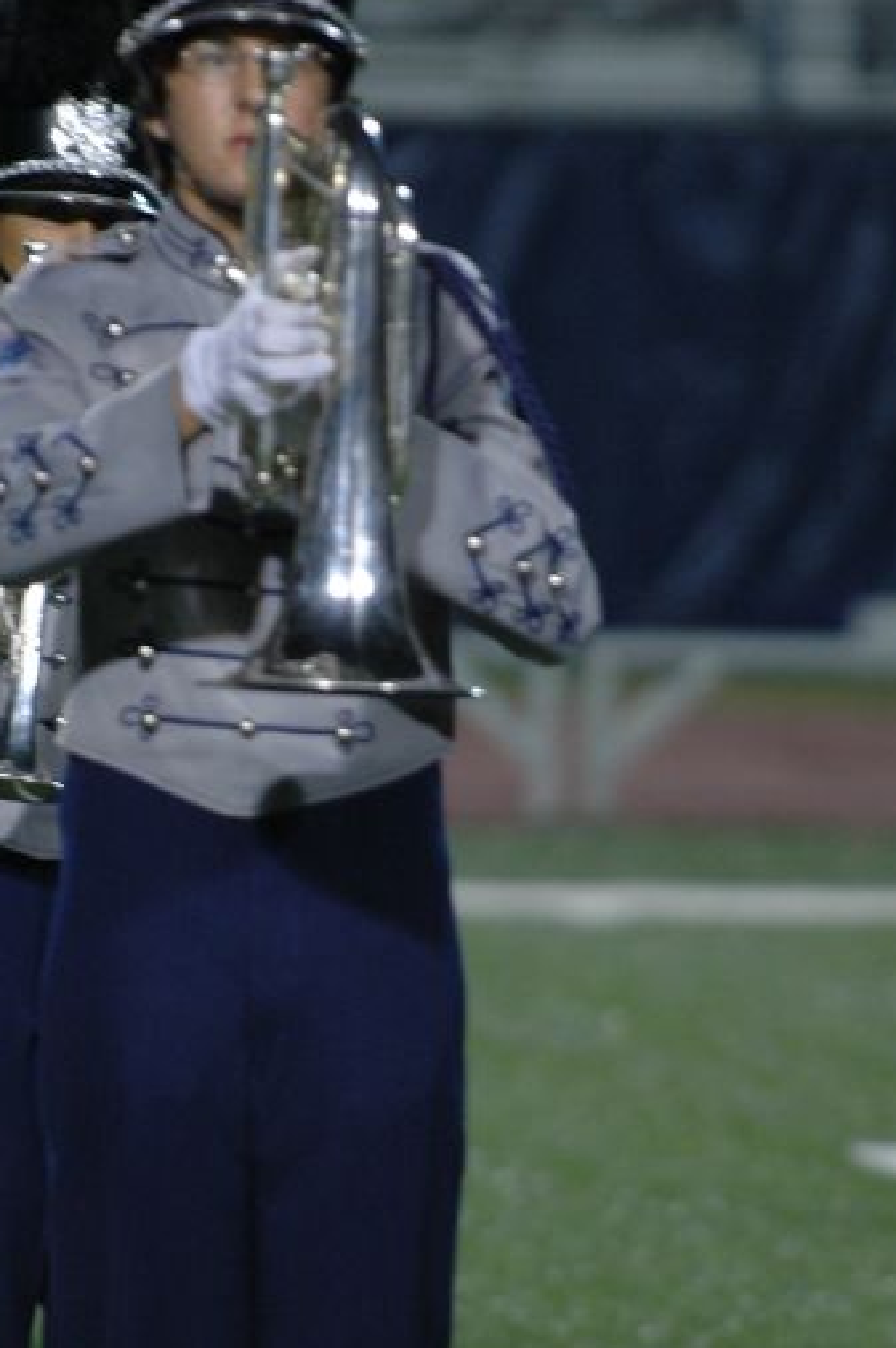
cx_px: 96
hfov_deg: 2.3
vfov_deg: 3.4
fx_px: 22669
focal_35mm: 606
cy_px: 784
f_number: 2.8
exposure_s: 1/60
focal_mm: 200
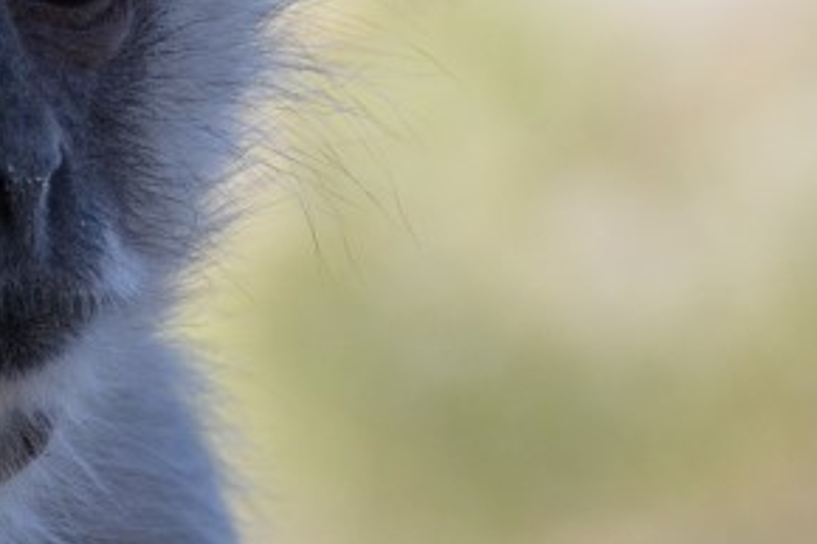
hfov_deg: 1.8
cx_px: 6
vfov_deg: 1.2
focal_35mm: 1117
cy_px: 34
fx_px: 25334
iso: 900
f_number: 5.6
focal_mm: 300
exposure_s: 1/500
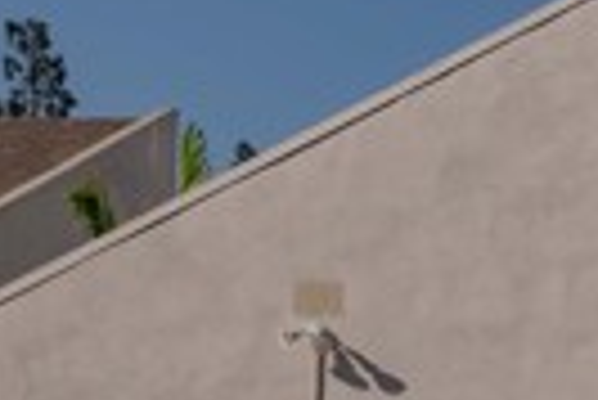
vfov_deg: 8.6
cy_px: 389
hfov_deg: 11.4
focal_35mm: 159
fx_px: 2644
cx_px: 1286
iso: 125
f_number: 9
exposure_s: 1/800
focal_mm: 33
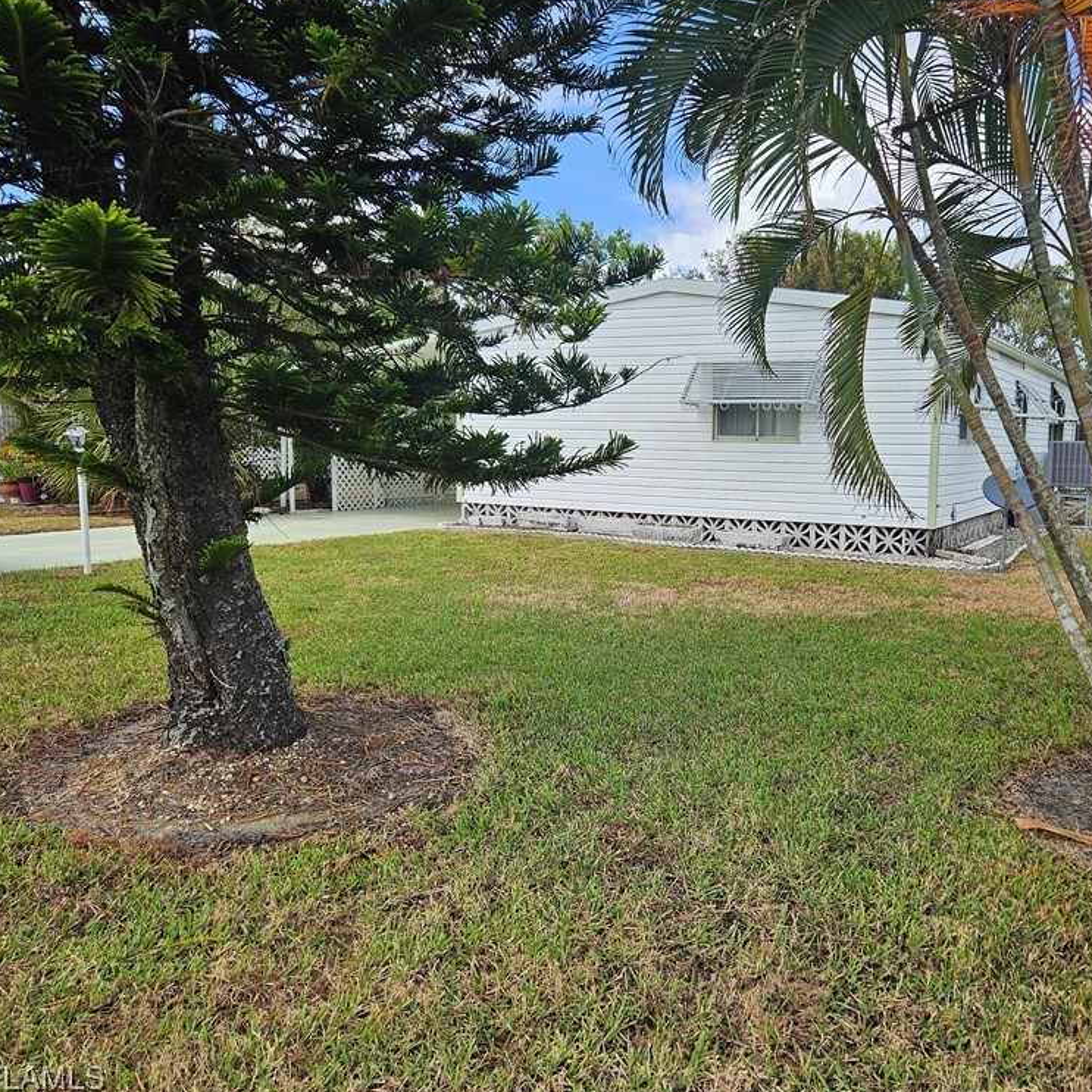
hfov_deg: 56.7
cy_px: 547
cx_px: 678
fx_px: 999
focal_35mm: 28
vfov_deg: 57.3
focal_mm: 5.4
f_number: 1.8
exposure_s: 1/1461
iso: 32
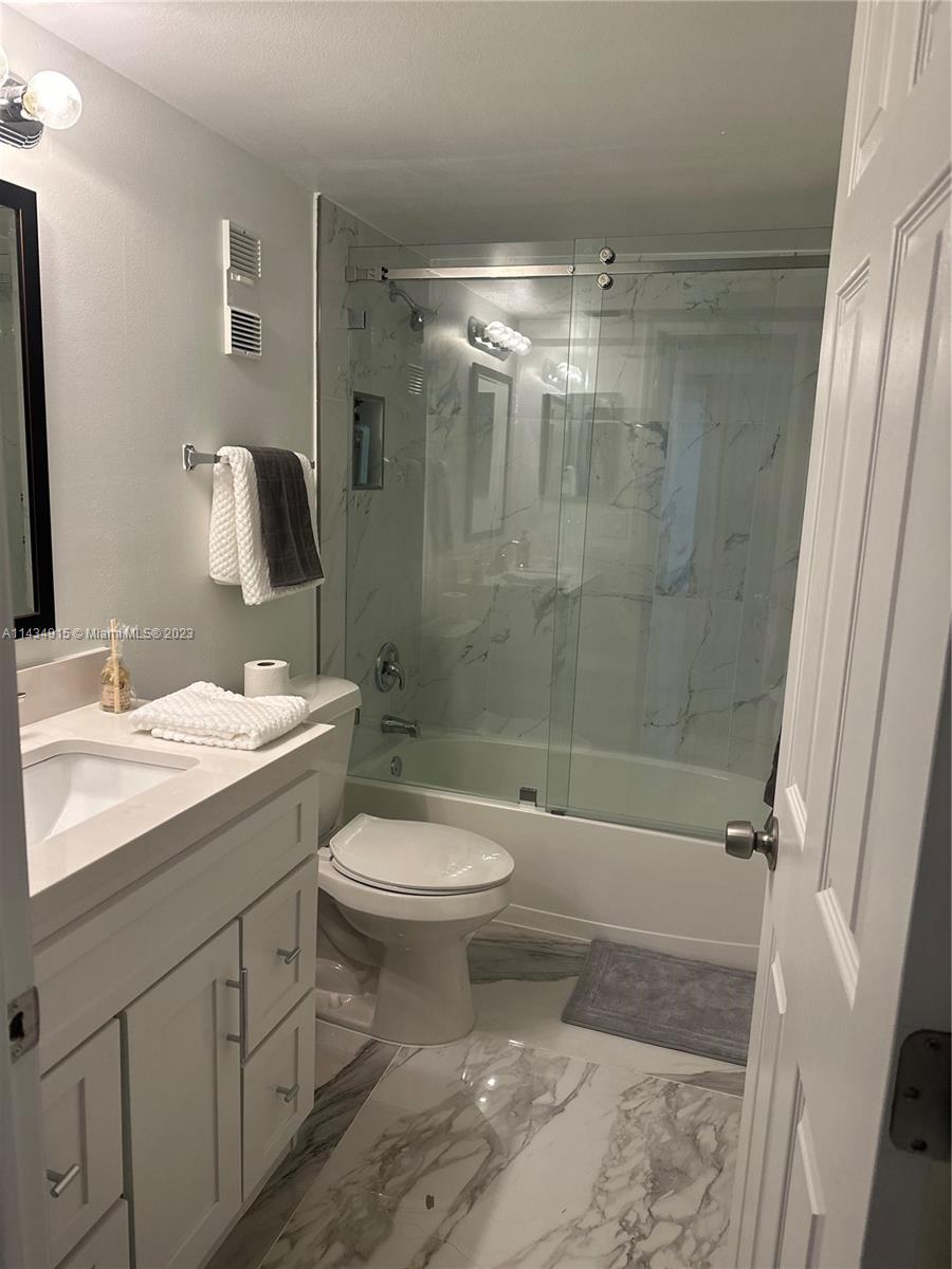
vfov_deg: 71.6
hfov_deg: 56.8
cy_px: 634
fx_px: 880
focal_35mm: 24
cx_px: 476
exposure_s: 1/120
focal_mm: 6.86
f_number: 1.78
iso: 200
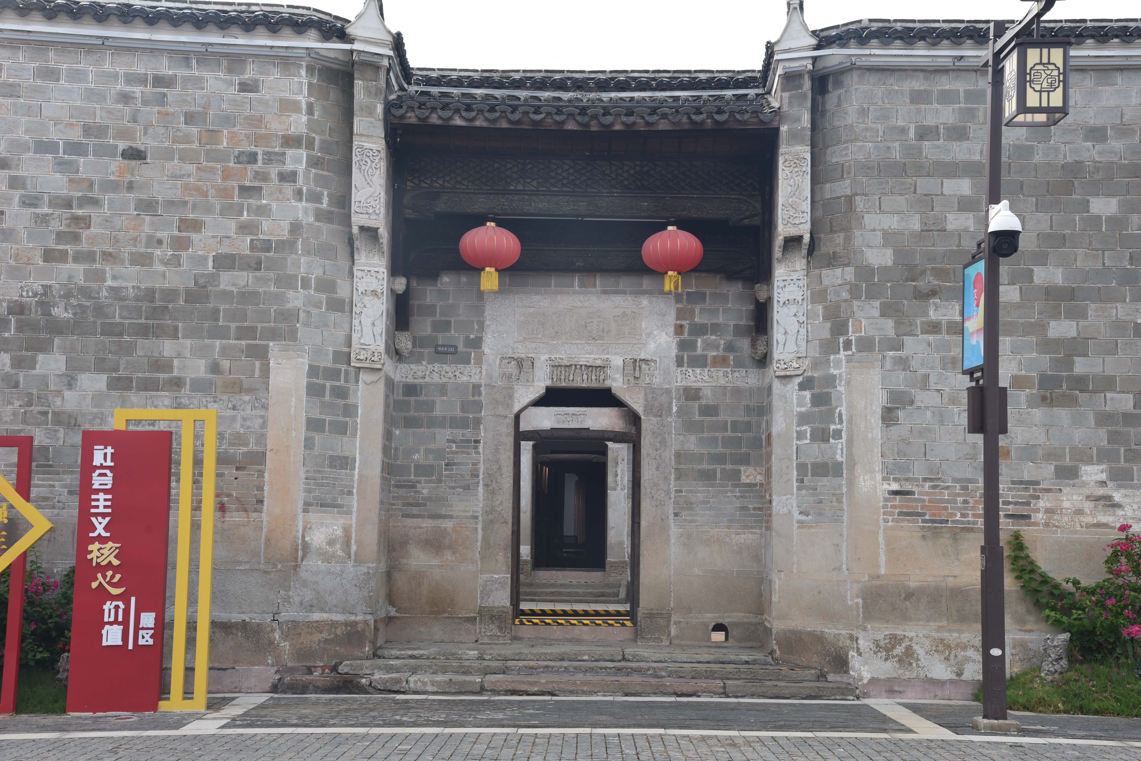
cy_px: 380
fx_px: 1585
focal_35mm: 50
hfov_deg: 39.6
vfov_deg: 27.0
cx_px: 570
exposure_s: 1/250
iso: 250
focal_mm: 50
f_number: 8
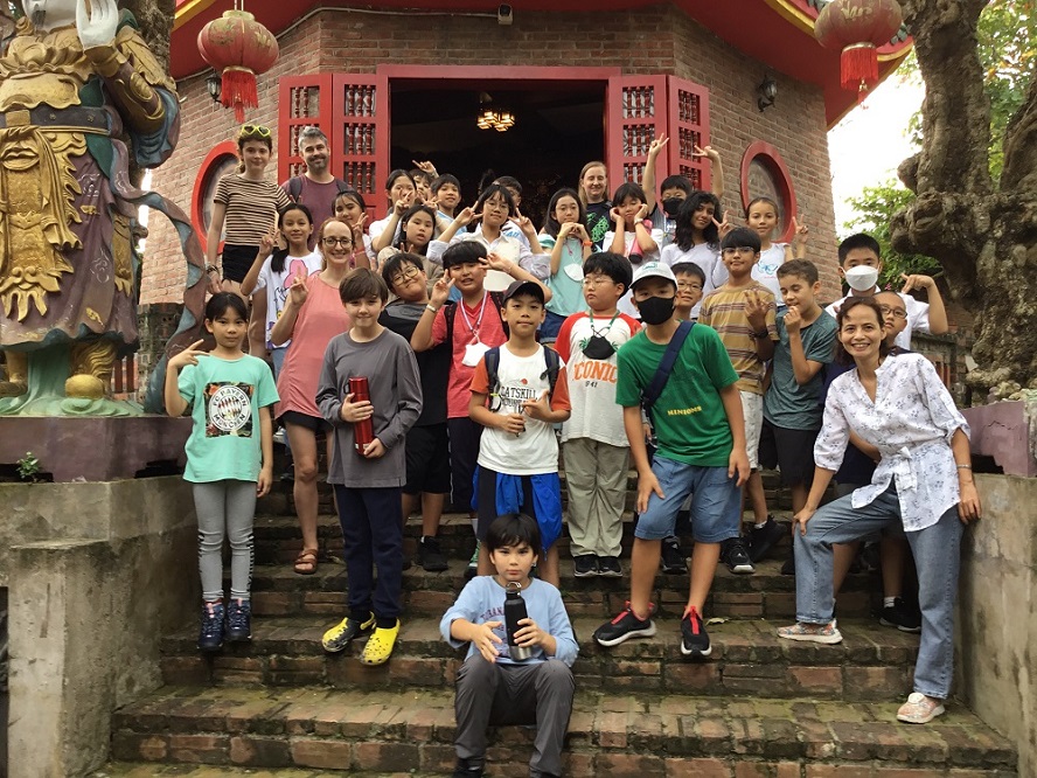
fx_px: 929
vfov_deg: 45.4
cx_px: 518
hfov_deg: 58.4
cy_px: 389
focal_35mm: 31
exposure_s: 1/50
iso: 25
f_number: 2.4
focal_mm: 3.3
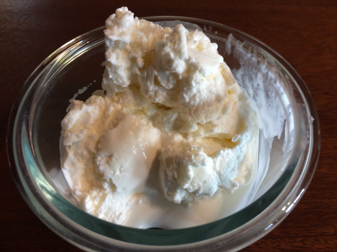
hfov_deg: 61.7
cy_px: 126
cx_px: 168
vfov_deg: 48.2
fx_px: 282
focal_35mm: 29
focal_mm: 4.15
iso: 80
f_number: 2.2
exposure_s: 1/30
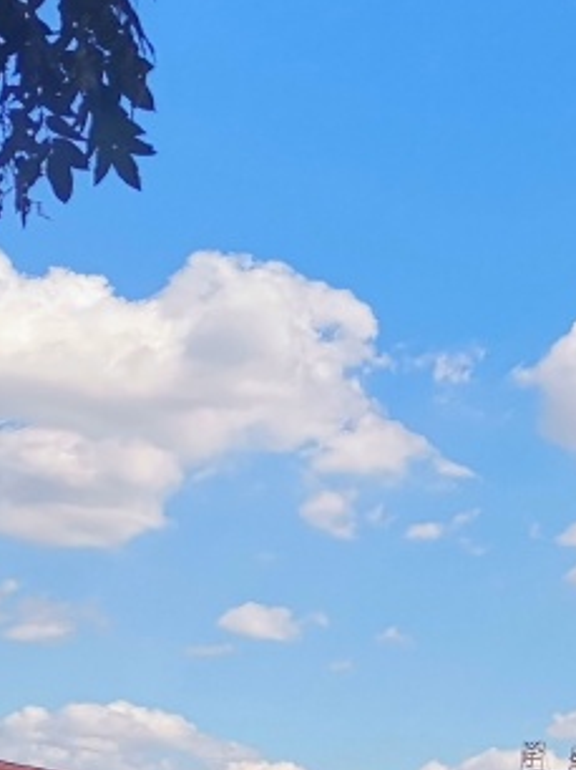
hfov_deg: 13.4
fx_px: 2266
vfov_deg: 19.2
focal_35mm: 102
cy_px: 521
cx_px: 943
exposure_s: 1/2500
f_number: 1.8
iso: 50
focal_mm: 5.5
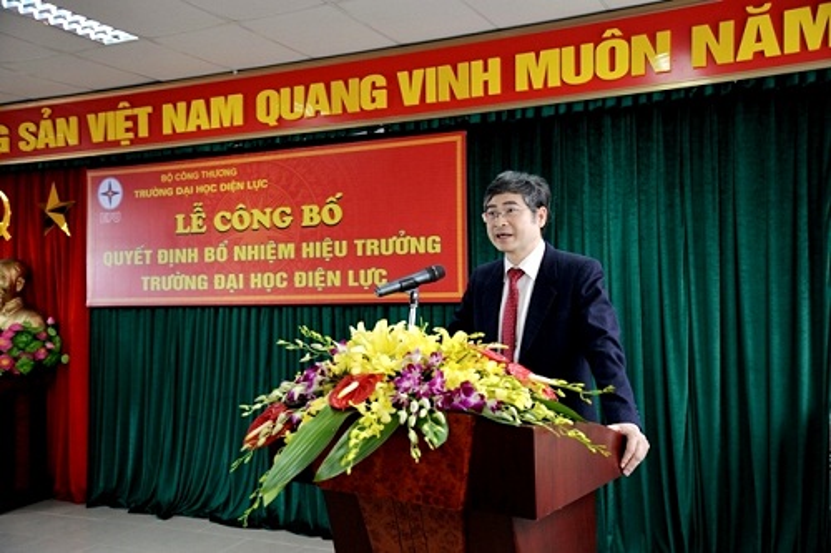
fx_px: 831
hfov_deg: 53.1
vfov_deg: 36.8
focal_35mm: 36
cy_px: 276
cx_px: 416
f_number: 4
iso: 320
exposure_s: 1/60
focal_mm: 36
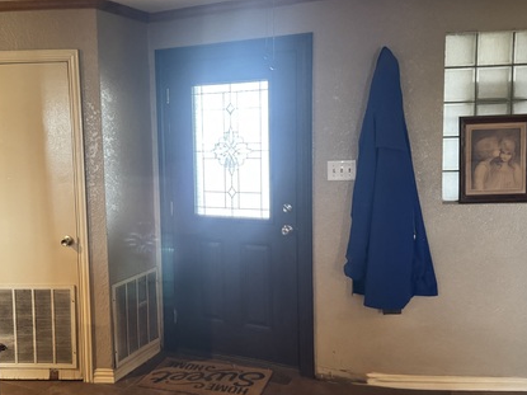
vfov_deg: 38.6
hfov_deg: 49.6
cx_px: 190
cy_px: 192
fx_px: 563
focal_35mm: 37
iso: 800
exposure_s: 1/60
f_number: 1.78
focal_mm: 6.76
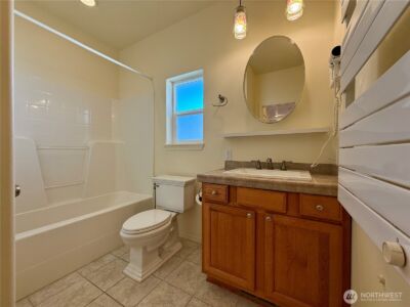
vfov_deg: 85.7
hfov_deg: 102.1
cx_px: 205
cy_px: 154
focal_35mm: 14
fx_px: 166
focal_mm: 2.22
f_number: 2.2
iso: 100
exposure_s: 1/120
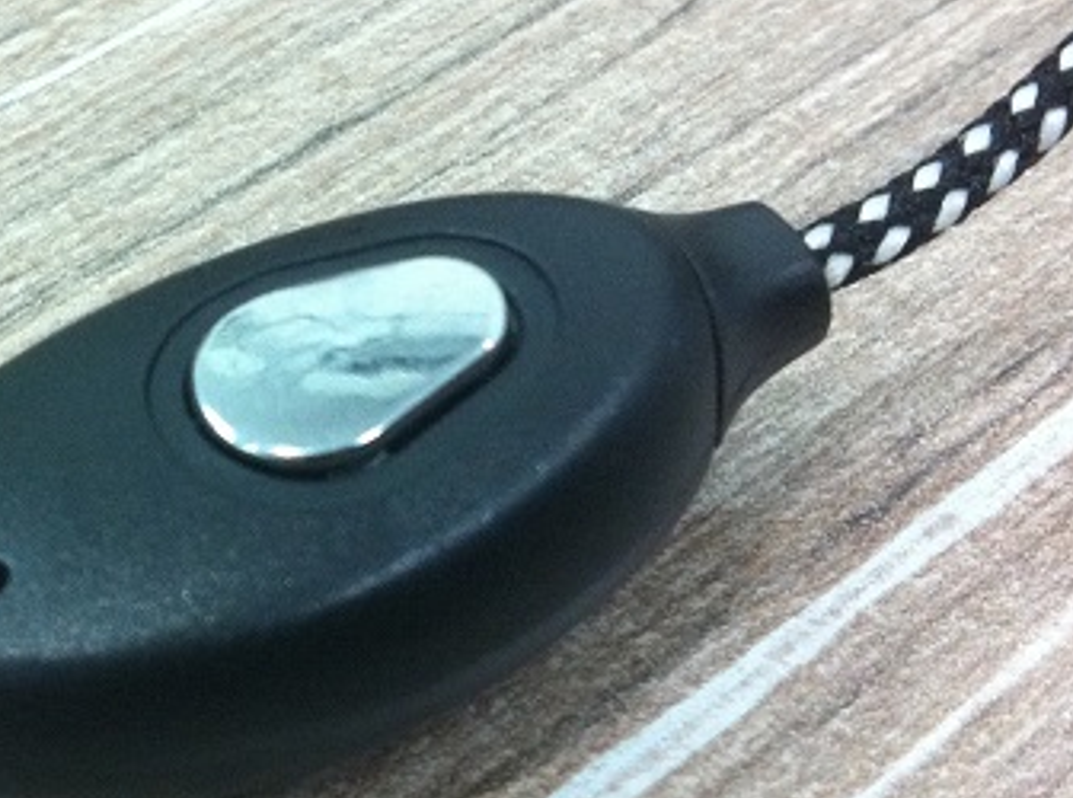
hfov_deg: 26.3
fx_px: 2256
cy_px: 482
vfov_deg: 20.0
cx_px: 214
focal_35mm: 73
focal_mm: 3.85
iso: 250
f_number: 2.8
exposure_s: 1/17
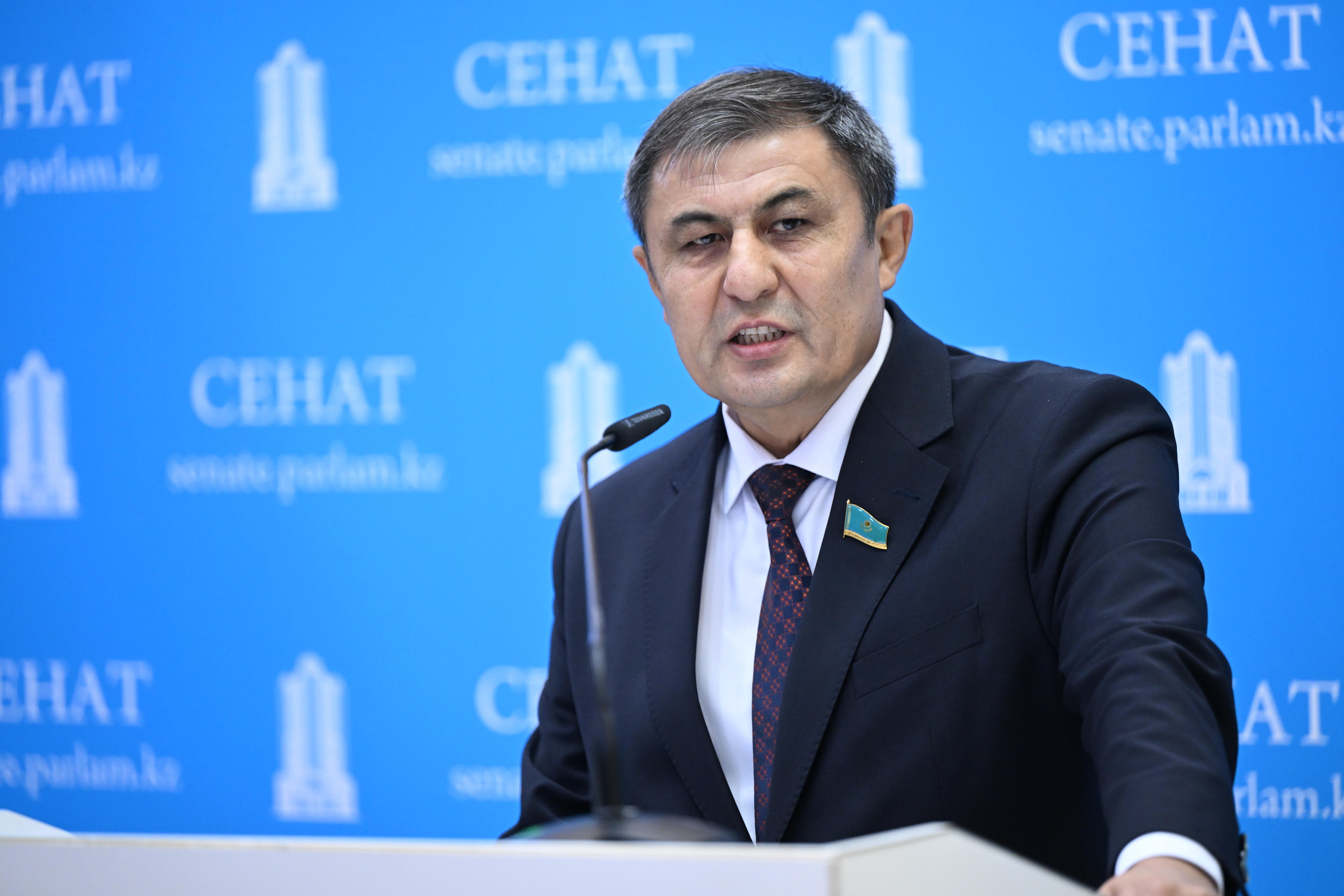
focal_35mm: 175
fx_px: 6533
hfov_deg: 11.7
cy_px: 448
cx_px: 672
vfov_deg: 7.8
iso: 2500
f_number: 2.8
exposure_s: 1/200
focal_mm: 175
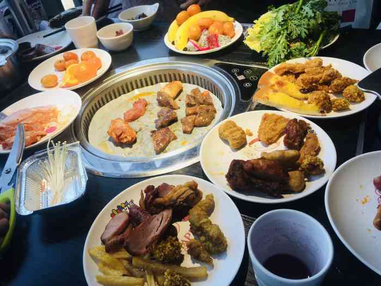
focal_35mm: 29
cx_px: 190
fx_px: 319
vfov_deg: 48.2
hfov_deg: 61.7
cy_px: 143
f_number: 2.2
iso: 25
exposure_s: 1/100
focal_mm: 4.15
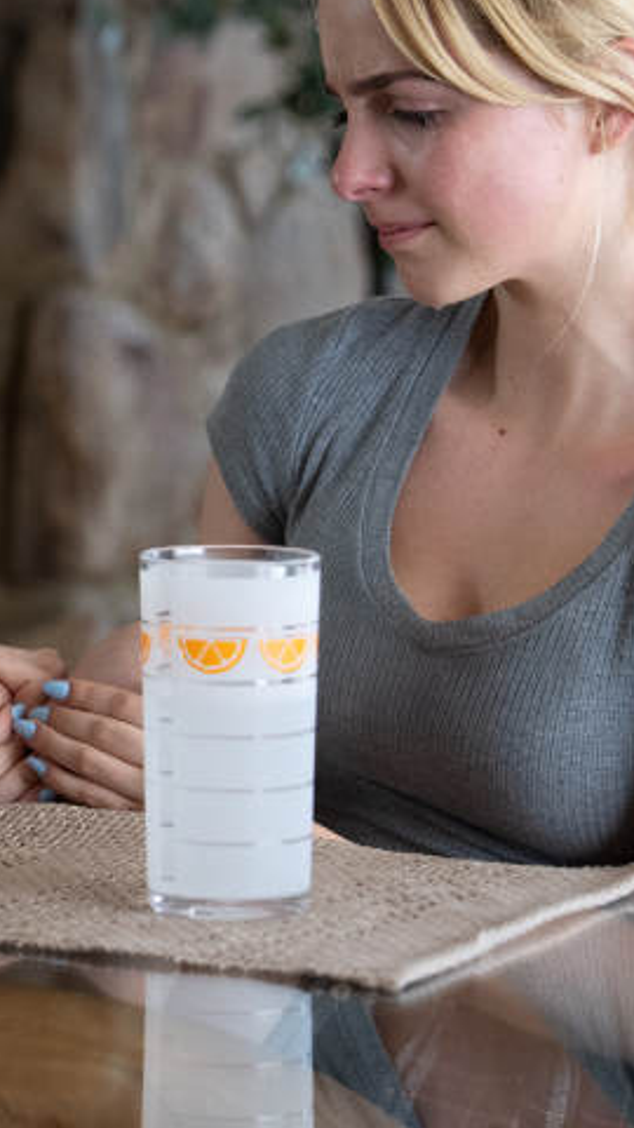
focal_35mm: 178
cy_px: 470
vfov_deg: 12.1
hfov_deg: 6.7
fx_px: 5320
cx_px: -394
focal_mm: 68
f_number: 3.5
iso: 1250
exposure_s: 1/125
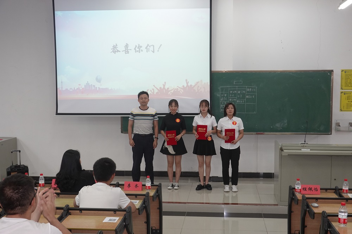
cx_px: 176
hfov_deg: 42.8
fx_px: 450
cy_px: 117
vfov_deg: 29.2
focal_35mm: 46
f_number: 4
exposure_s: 1/50
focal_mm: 17.19
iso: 640
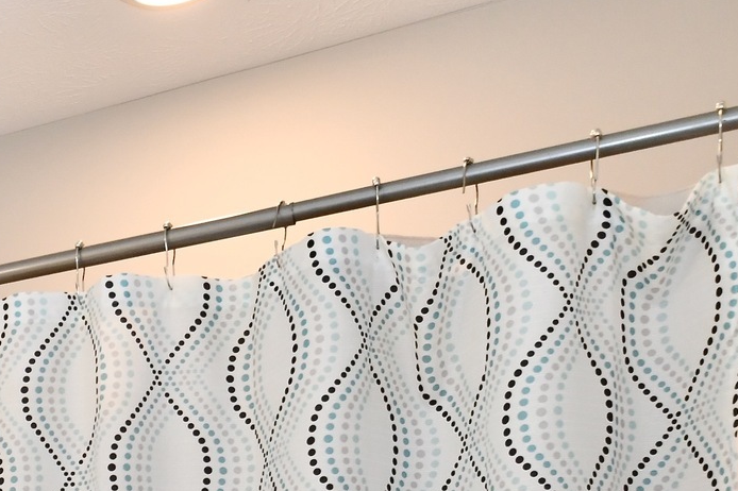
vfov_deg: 18.8
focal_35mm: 62
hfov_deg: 25.7
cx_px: -318
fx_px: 1270
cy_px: 776
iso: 640
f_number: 6.3
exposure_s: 1/100
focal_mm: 14
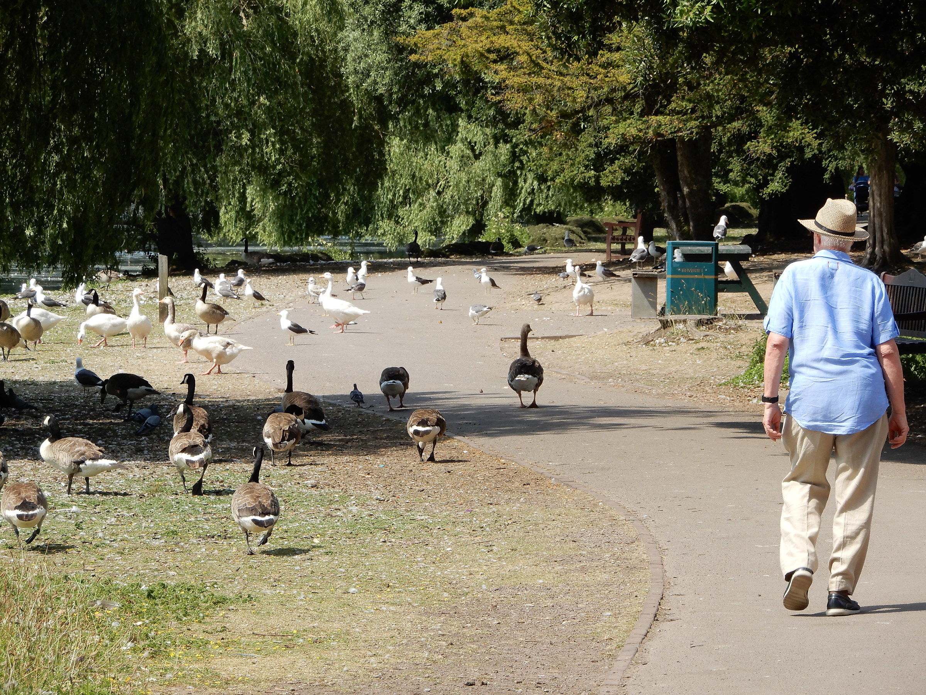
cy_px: 348
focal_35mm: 225
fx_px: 6019
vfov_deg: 6.6
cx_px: 463
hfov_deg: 8.8
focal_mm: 40.1
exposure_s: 1/250
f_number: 5.6
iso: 80
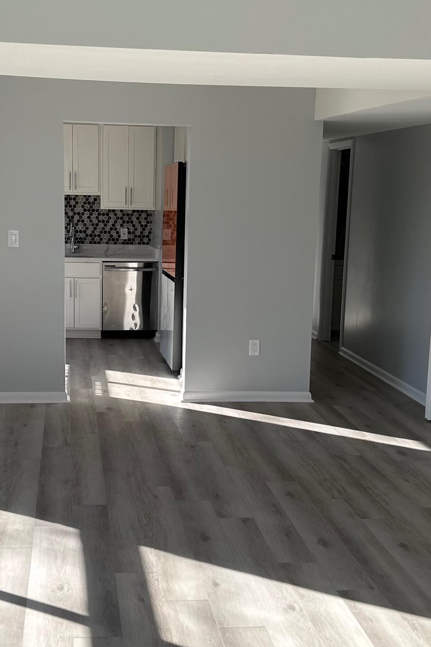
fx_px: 808
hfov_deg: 29.7
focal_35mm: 45
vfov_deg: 43.6
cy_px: 327
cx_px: 159
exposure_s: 1/630
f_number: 1.78
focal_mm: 6.86
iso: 80
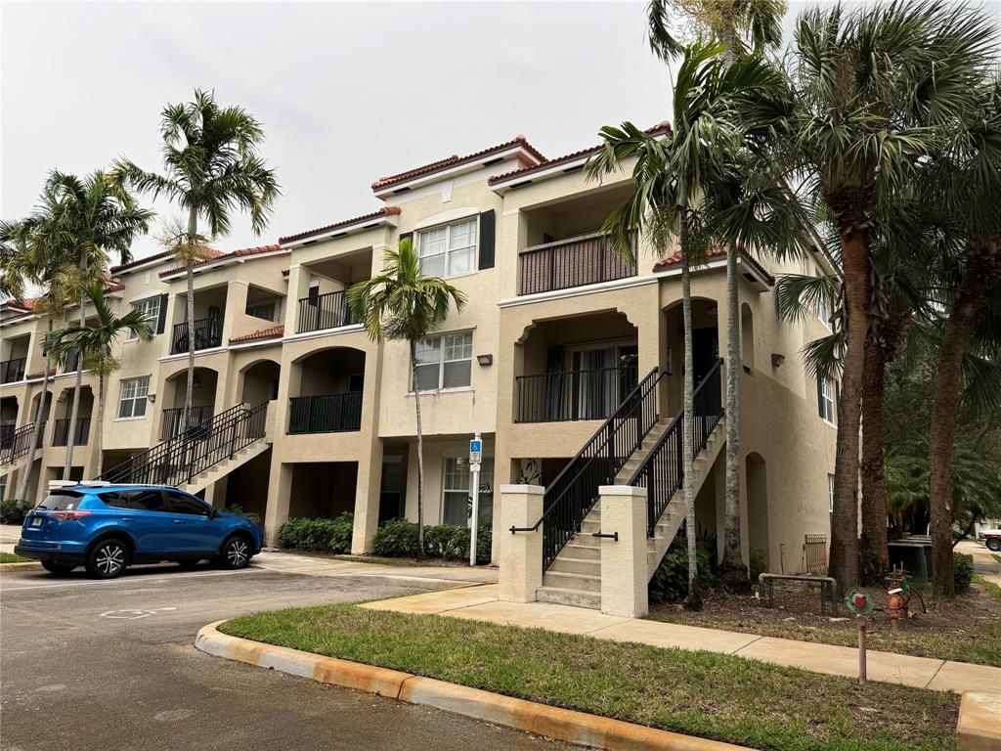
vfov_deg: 56.8
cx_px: 500
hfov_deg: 71.6
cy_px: 376
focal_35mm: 24
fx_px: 694
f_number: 1.78
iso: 64
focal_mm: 6.76
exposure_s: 1/222
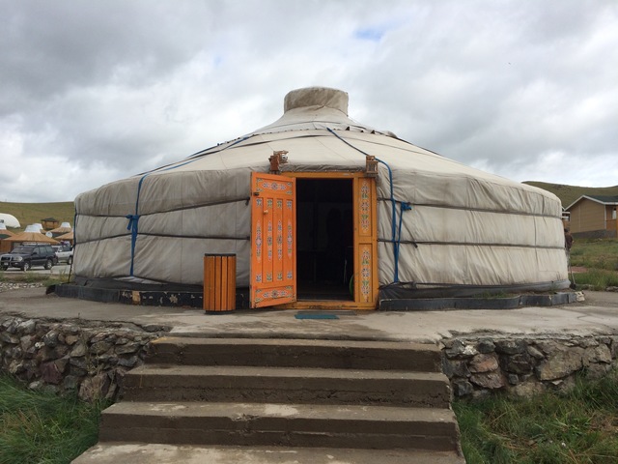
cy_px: 232
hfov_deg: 60.0
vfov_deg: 46.8
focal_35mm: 30
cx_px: 309
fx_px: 536
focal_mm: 4.12
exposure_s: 1/1866
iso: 32
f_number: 2.2
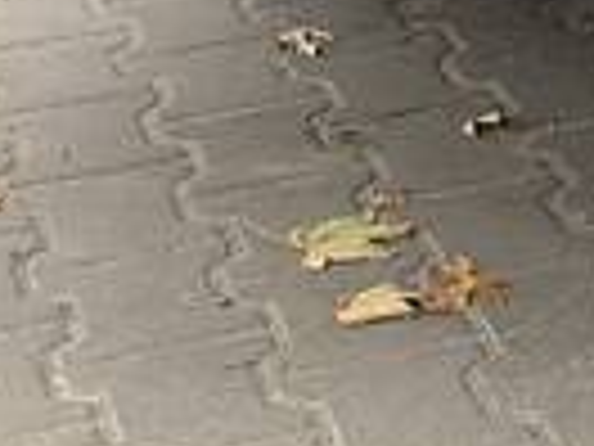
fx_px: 2694
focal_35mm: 157
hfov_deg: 11.2
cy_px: -378
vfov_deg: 9.0
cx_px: 1269
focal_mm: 4.2
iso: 25
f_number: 1.8
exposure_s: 1/182
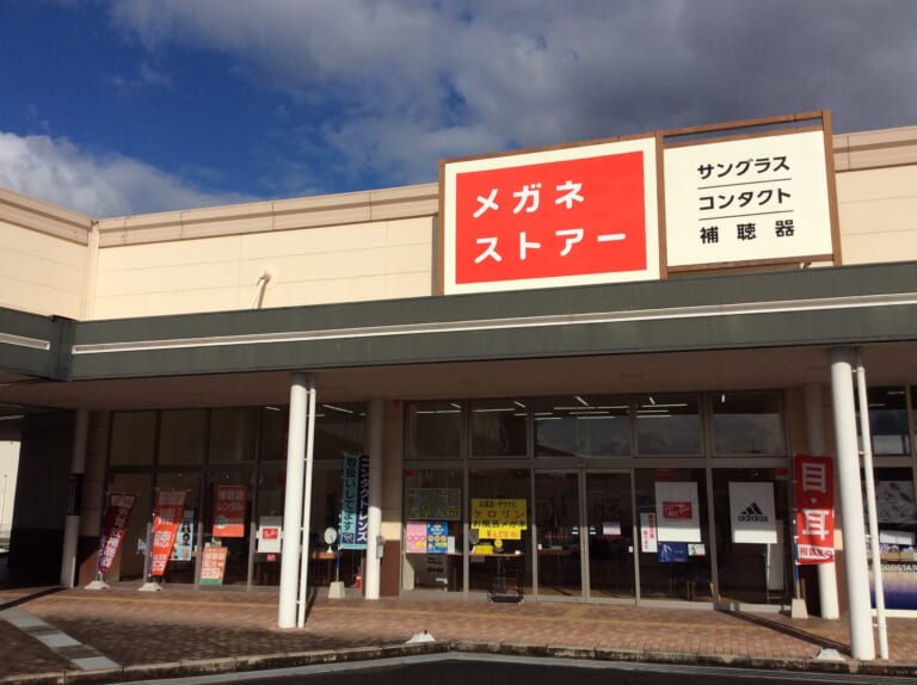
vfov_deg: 44.1
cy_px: 342
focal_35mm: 32
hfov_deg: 56.9
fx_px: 847
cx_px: 458
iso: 32
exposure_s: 1/4405
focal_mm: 3.3
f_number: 2.4
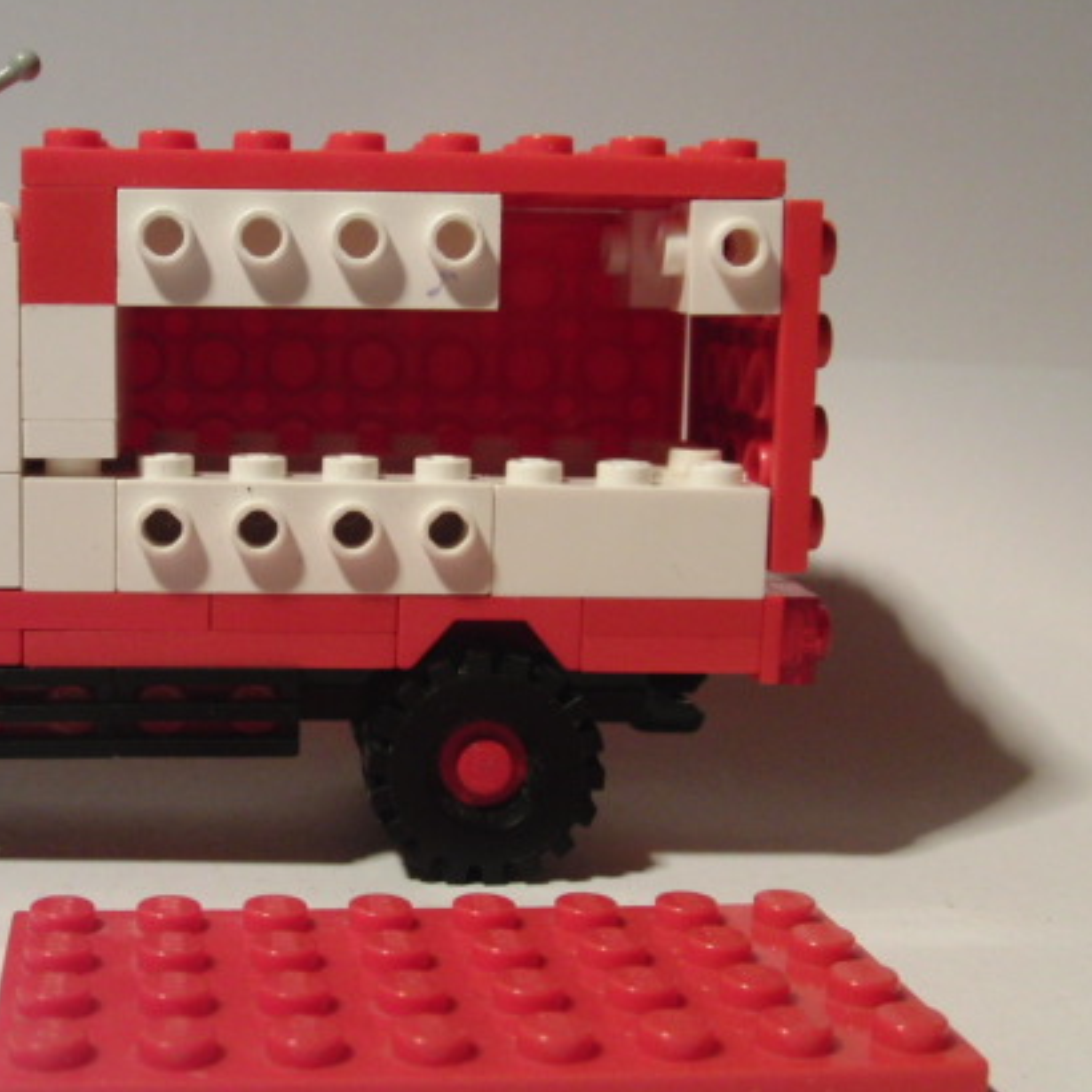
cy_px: 546
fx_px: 1820
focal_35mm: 51
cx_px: 293
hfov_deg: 32.8
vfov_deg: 33.4
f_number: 3.6
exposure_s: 1/80
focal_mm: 6.42
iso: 320
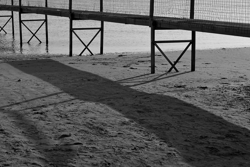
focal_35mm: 75
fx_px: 520
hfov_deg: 27.0
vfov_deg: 18.2
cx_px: 111
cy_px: 60
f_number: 8
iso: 100
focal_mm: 31
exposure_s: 1/320
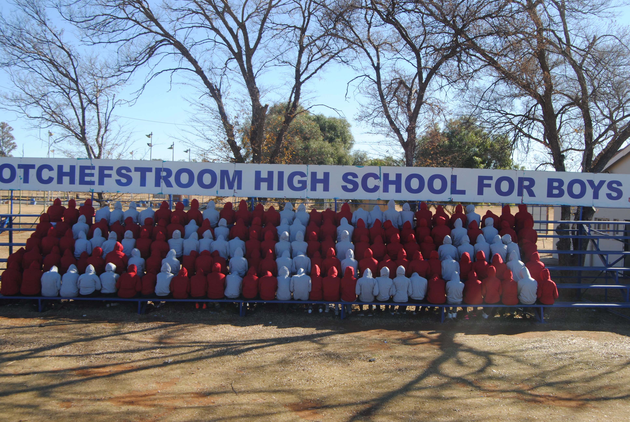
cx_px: 315
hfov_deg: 49.5
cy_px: 211
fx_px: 683
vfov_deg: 34.3
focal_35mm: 39
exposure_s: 1/125
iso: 100
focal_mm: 26
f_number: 8
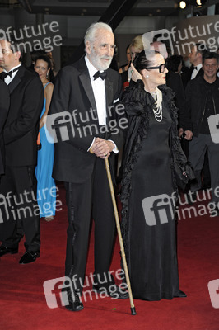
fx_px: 777
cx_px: 110
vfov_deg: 23.9
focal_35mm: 85
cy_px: 165
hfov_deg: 16.0
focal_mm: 85
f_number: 5.6
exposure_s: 1/160
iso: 640
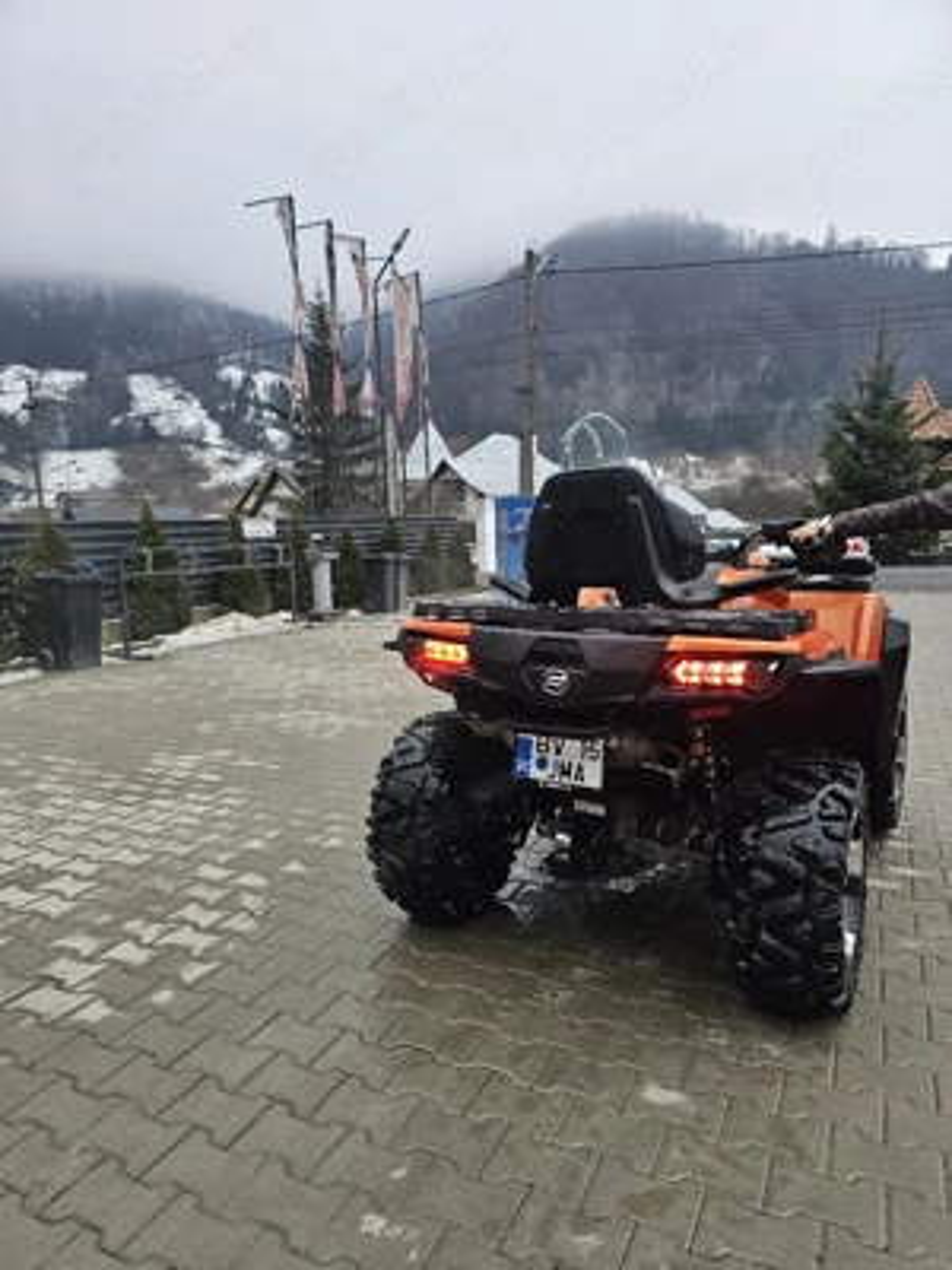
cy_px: 635
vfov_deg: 73.9
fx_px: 843
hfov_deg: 58.9
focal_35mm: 23
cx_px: 476
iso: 100
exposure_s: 1/182
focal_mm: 6.3
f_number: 1.7
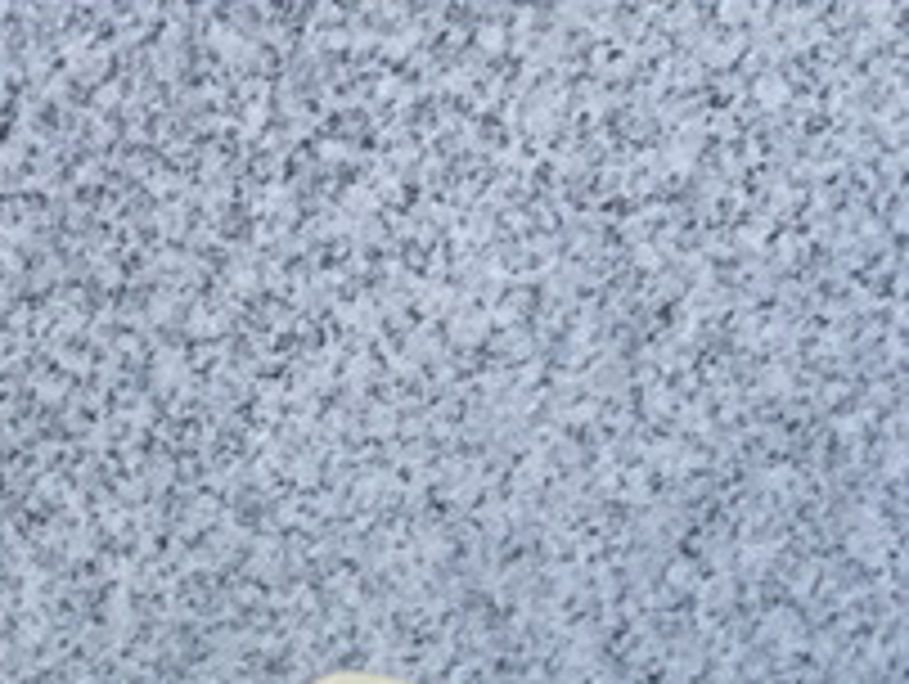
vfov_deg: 9.8
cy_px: 1510
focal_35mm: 138
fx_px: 3628
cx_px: 126
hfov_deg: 14.2
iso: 25
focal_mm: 3.3
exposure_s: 1/360
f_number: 2.4
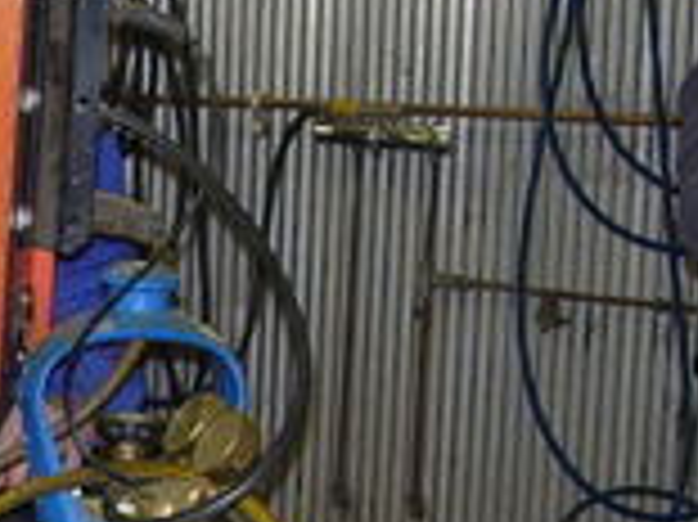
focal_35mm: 157
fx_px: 3163
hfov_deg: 11.9
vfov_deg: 9.2
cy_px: 801
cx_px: -396
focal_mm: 7.8
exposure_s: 1/65.8
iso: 81
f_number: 2.8
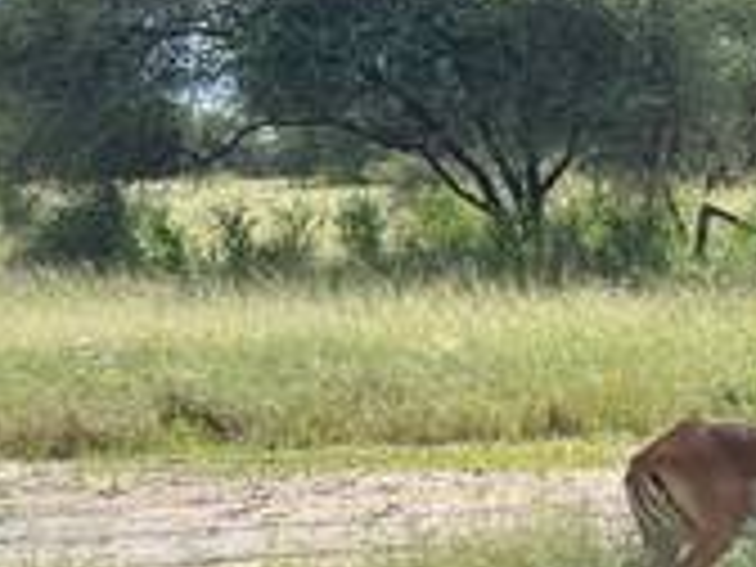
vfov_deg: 10.8
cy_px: 531
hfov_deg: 13.8
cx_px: 1035
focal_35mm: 137
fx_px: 2992
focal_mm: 6.76
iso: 64
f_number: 1.78
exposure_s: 1/3425
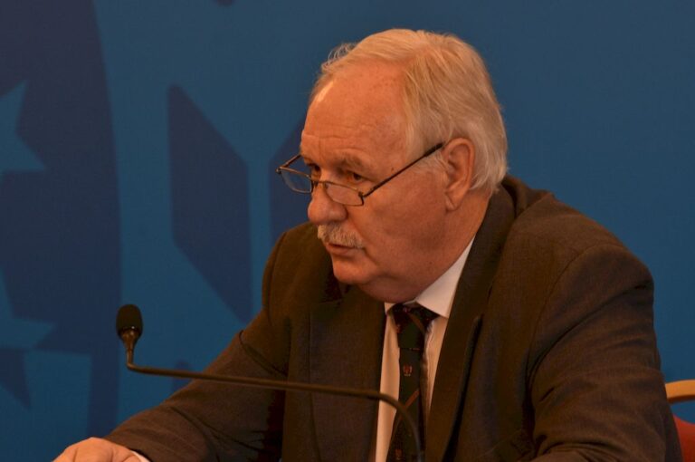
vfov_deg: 5.4
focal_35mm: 255
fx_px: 4917
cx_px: 348
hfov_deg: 8.1
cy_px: 231
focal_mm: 170
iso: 1000
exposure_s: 1/160
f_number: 6.3
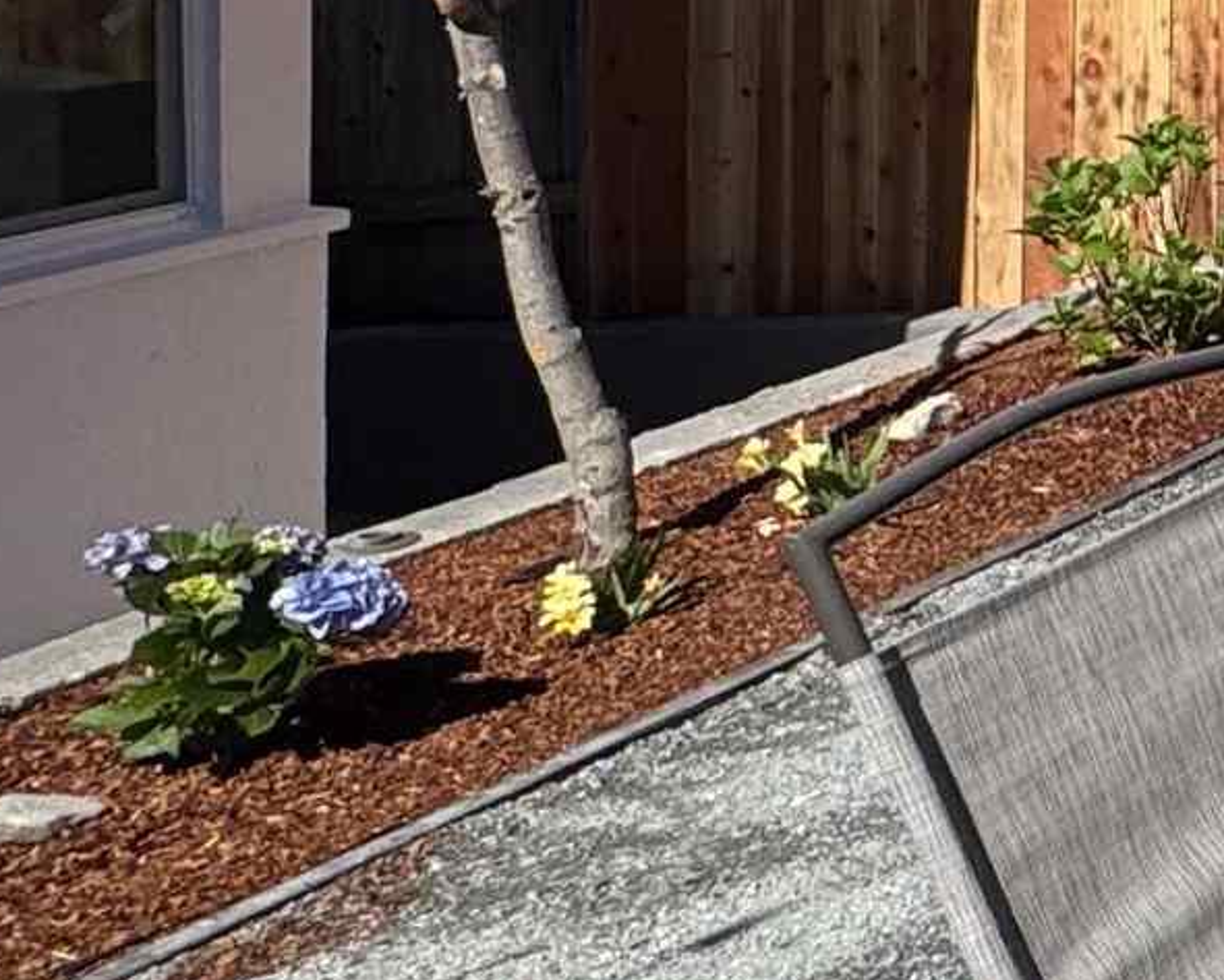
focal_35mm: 71
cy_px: -218
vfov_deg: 20.1
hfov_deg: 16.2
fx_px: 2572
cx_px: 2752
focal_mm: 2.22
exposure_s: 1/1976
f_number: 2.2
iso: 40
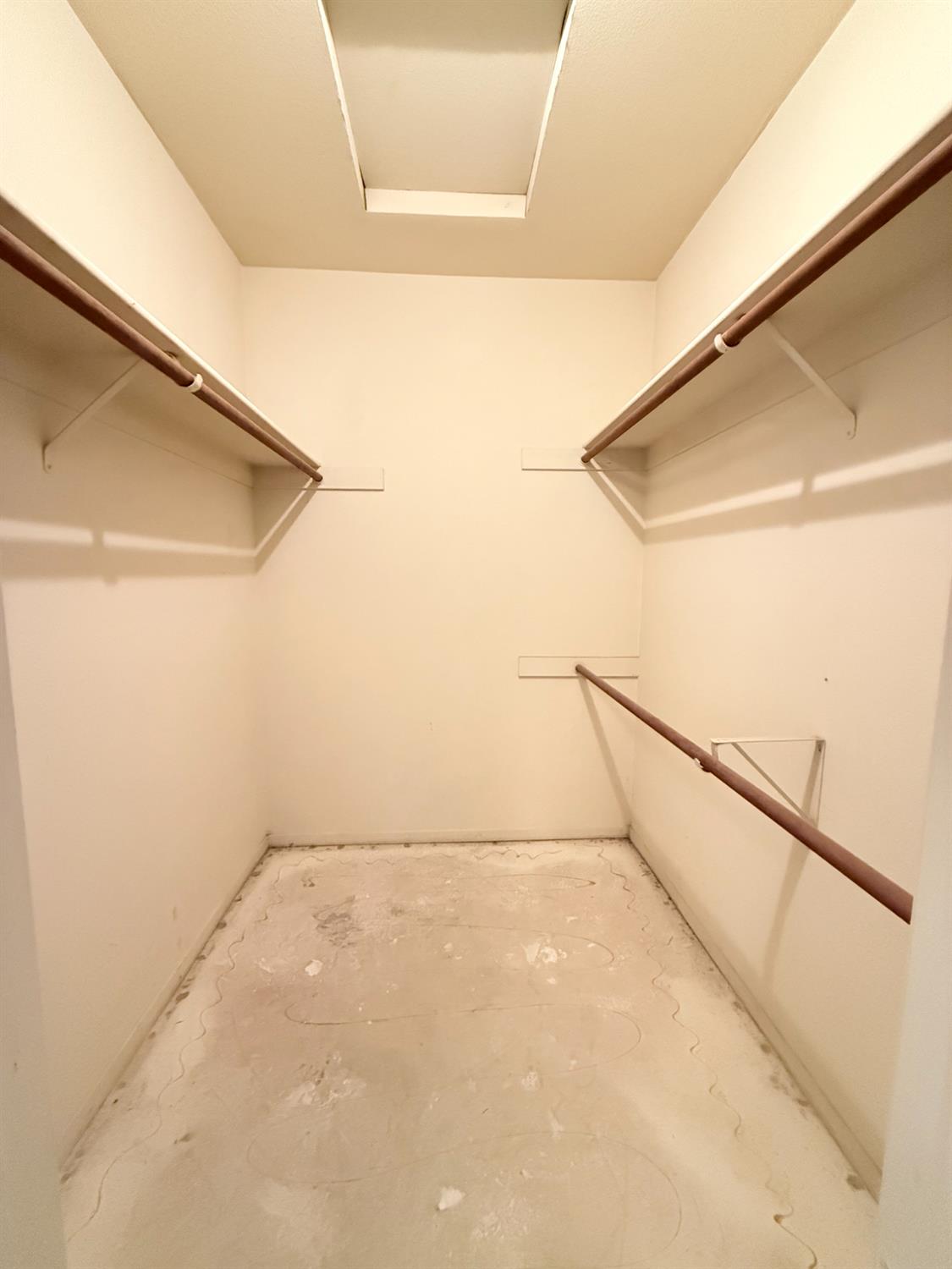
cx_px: 476
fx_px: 513
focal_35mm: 14
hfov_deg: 85.7
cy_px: 634
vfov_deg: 102.1
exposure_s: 1/40
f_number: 2.2
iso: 1000
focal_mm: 2.22
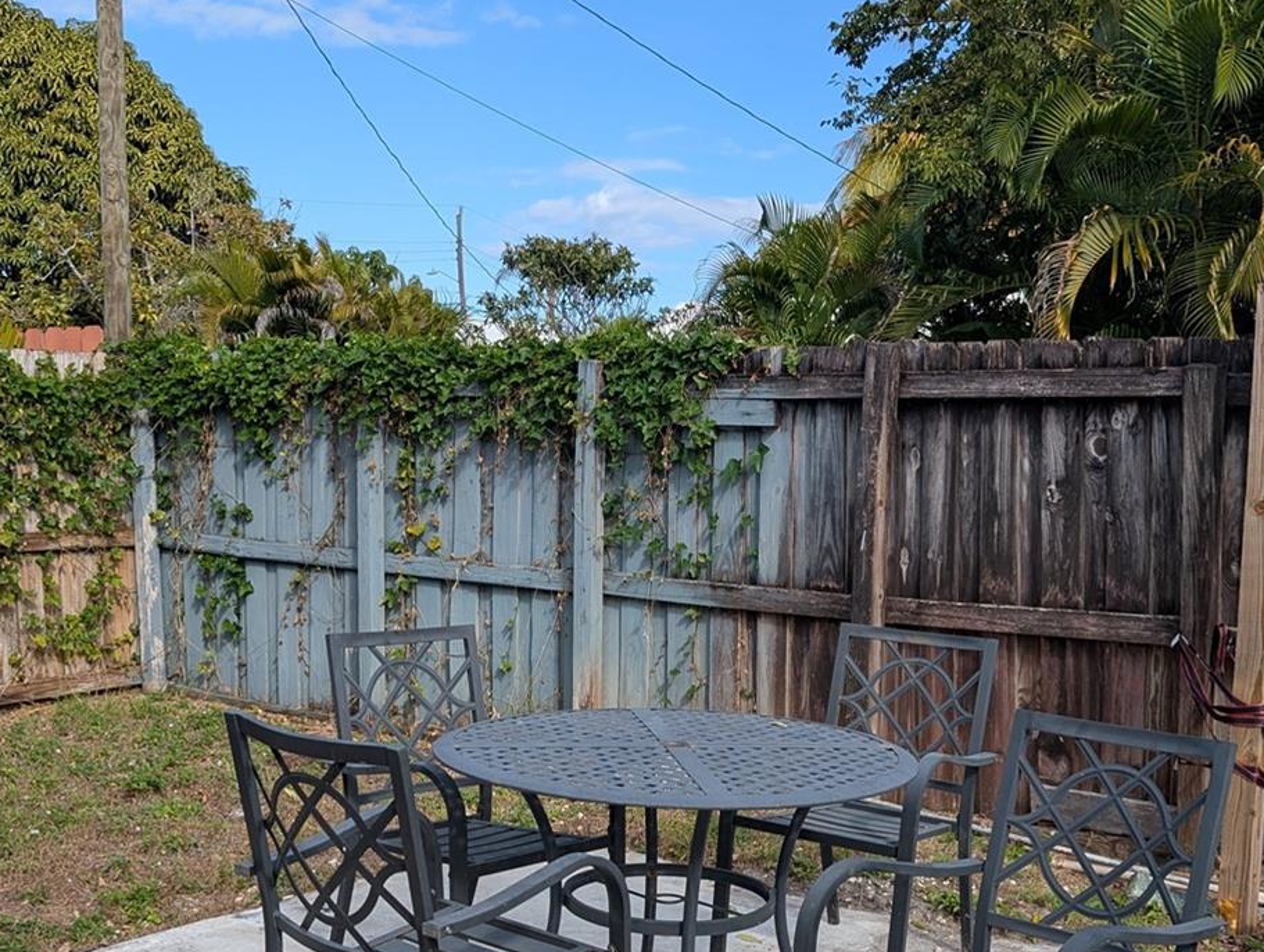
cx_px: 649
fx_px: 1536
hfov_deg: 44.7
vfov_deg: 34.0
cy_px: 666
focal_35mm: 42
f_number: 1.68
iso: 21
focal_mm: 6.9
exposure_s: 1/831
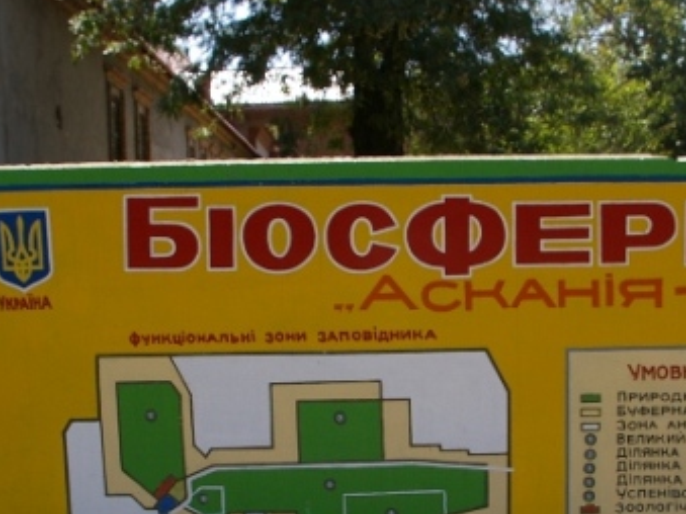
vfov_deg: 26.3
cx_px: 337
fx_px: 1090
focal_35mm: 55
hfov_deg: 34.9
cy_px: 355
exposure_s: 1/250
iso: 200
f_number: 6.7
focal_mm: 18
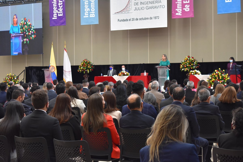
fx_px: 557
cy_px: 81
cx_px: 122
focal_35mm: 82
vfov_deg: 16.6
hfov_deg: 24.6
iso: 1100
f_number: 5.6
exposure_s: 1/60
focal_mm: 55
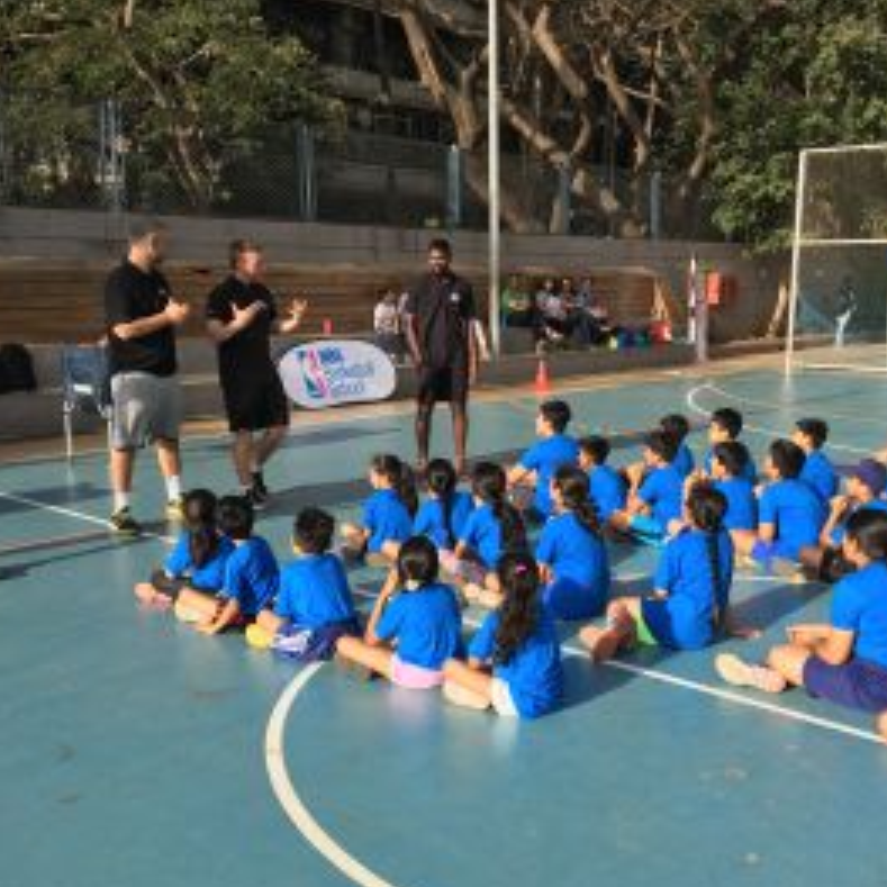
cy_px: 470
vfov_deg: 44.9
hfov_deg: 44.8
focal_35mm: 37
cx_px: 503
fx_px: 1073
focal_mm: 4.15
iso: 25
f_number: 2.2
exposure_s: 1/836
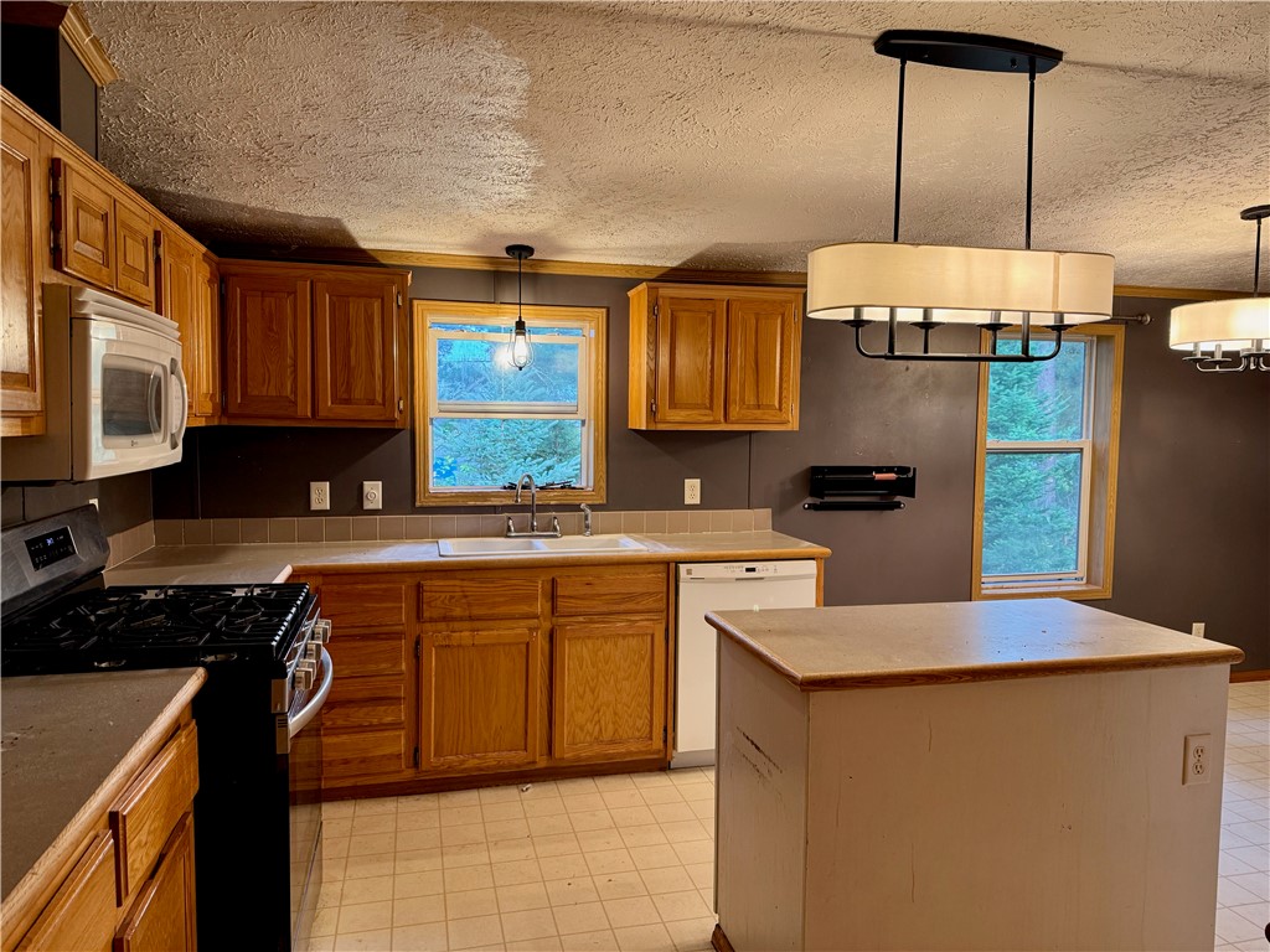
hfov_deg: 71.6
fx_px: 881
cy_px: 476
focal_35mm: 24
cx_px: 635
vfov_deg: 56.8
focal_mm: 6.76
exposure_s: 1/60
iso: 200
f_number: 1.78
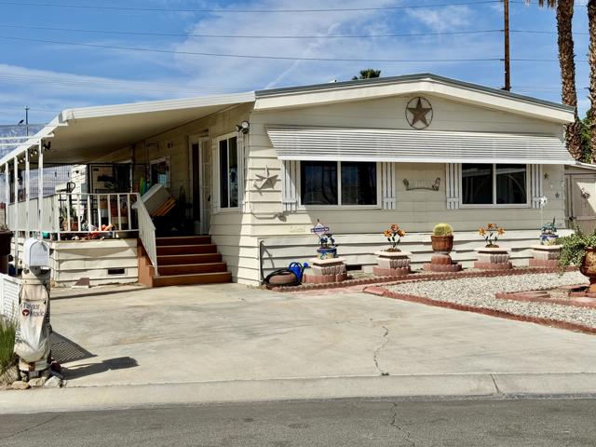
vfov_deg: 30.3
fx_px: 826
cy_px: 224
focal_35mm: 48
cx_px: 298
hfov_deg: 39.7
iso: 64
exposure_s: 1/9009
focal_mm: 6.76
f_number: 1.78
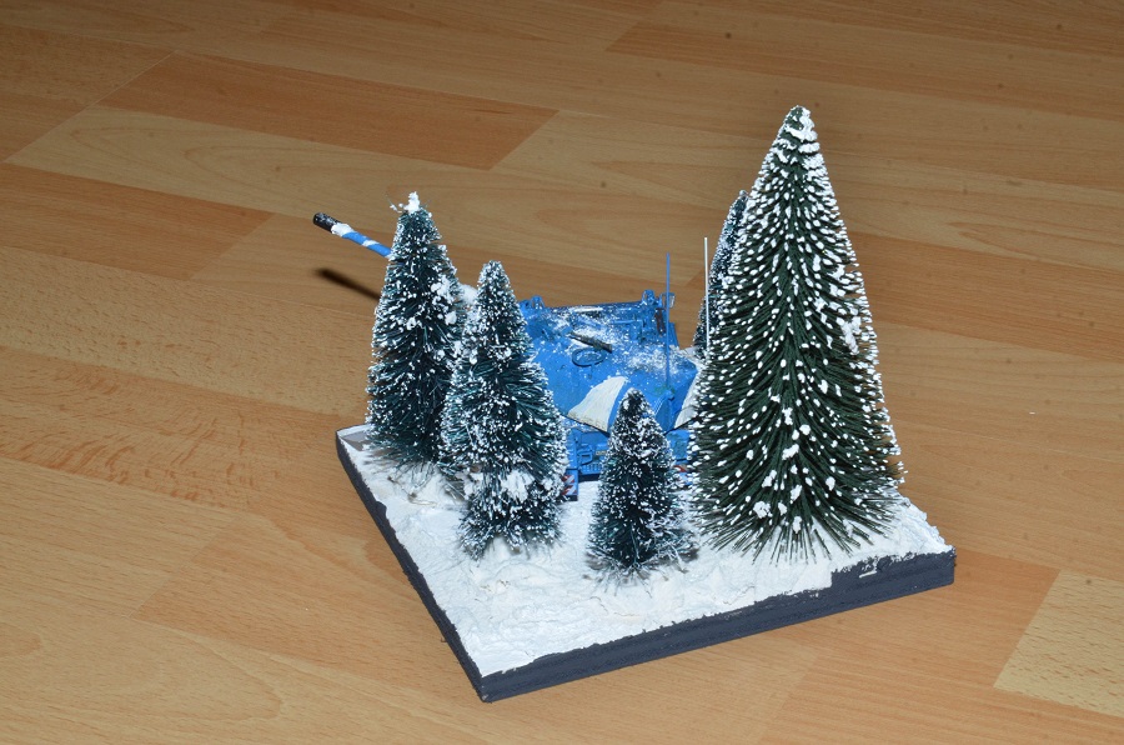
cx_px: 562
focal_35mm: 84
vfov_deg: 16.2
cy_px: 372
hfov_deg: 24.2
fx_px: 2617
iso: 500
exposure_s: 1/30
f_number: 22
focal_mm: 56
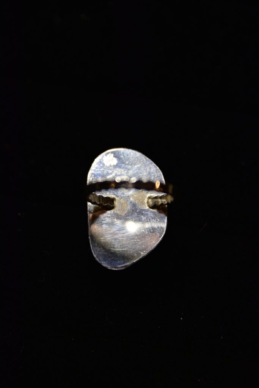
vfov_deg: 19.5
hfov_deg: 13.0
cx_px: 130
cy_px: 194
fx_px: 1133
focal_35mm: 105
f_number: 4
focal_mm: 70
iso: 400
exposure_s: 1/125
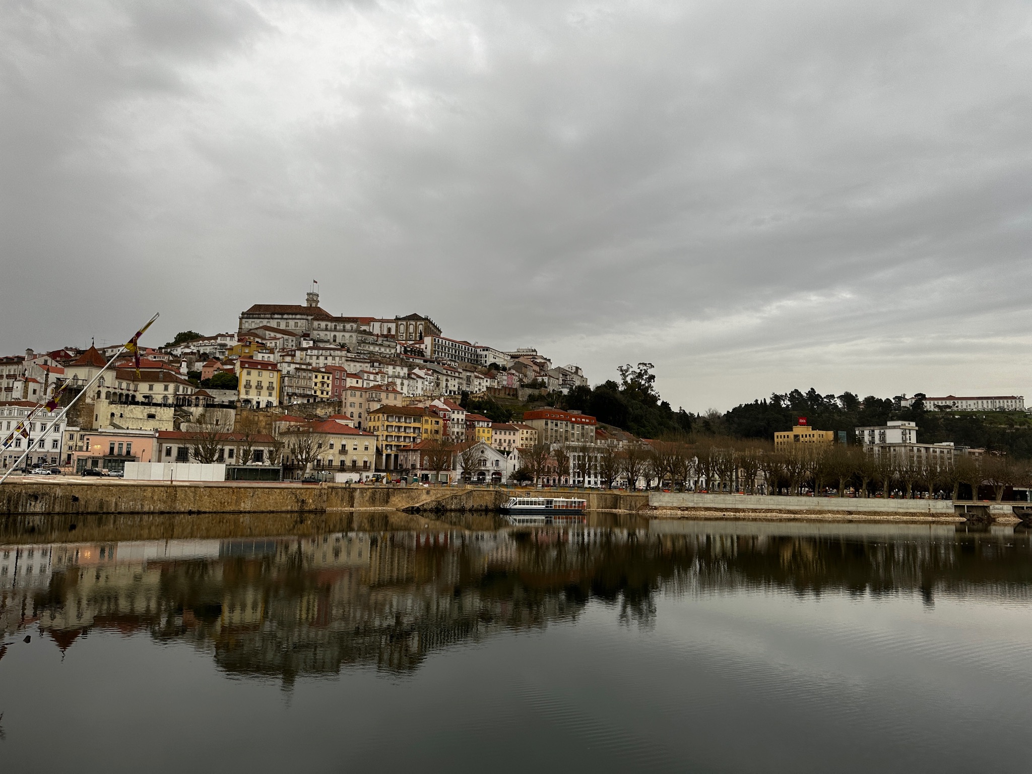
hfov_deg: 71.6
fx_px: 716
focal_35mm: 24
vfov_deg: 56.8
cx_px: 516
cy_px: 387
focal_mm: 6.86
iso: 80
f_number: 1.78
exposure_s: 1/284
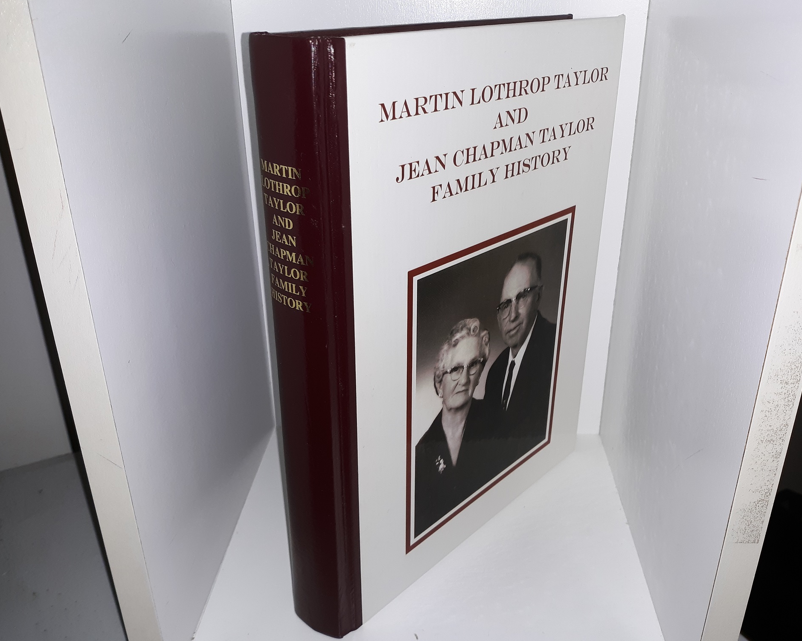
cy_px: 318
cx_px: 426
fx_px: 712
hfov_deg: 58.7
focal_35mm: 30
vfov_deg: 48.5
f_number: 1.7
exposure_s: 1/100
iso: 50
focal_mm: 3.7
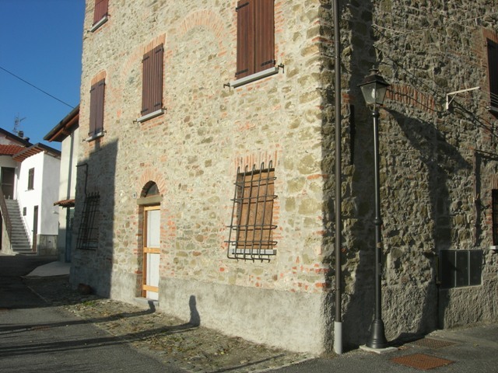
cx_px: 249
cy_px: 186
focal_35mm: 38
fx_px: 547
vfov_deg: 37.7
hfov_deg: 49.0
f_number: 4.8
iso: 64
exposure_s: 1/712
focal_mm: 7.8
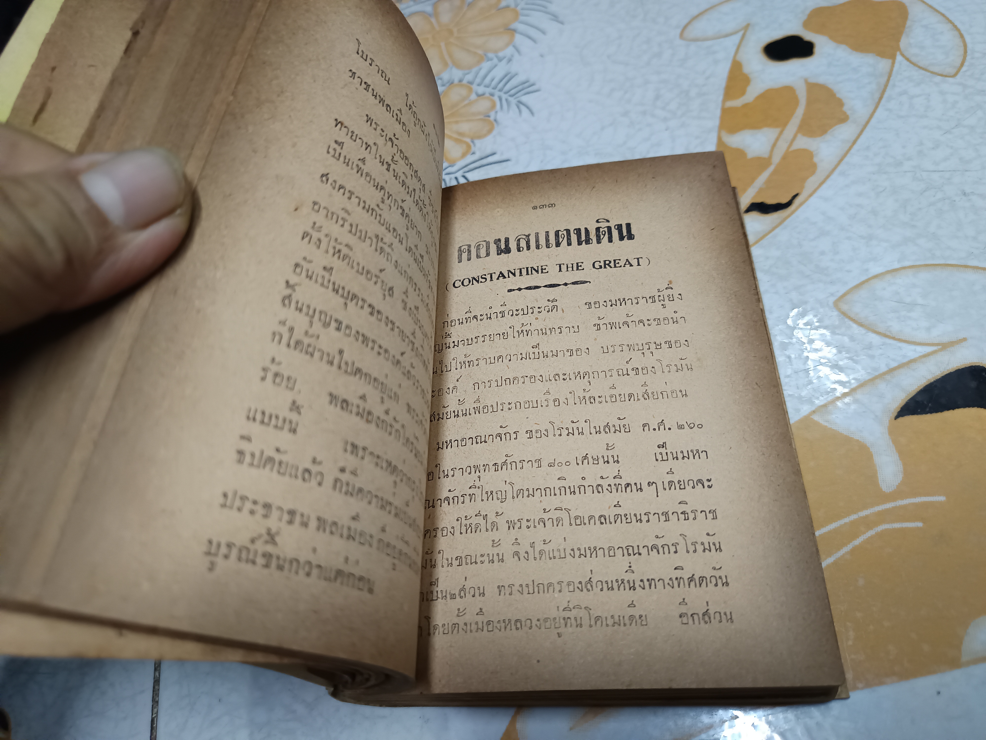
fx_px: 684
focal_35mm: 24
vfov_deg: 56.8
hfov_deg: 71.6
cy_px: 370
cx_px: 493
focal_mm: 5.31
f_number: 1.7
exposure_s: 1/33.3
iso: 978
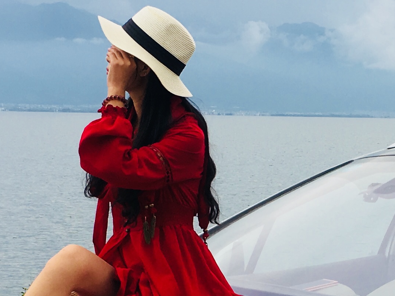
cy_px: 309
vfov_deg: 13.4
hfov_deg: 17.9
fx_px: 1244
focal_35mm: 109
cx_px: 327
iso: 25
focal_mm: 4.15
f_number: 2.2
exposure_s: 1/527
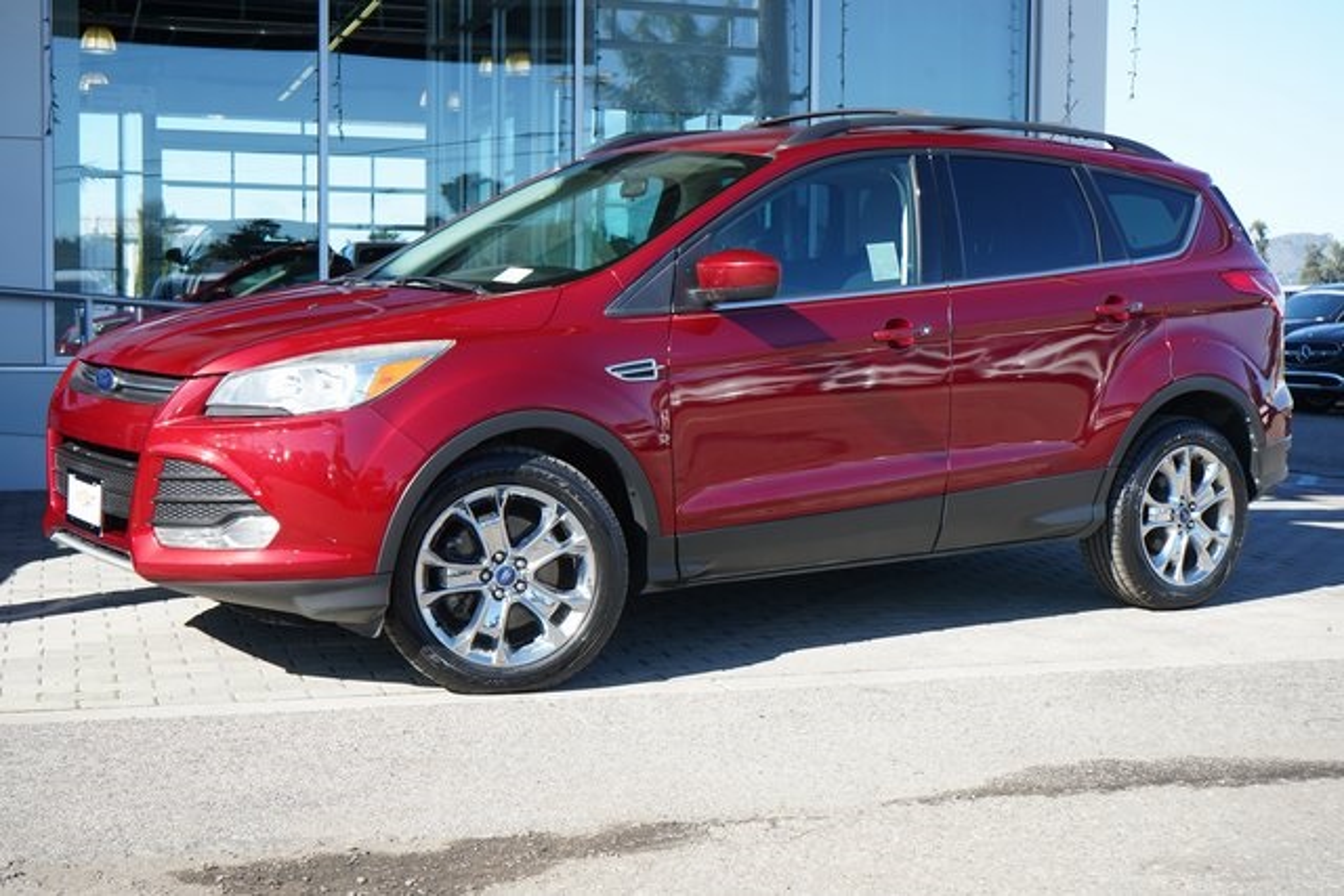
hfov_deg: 41.1
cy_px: 448
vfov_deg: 28.1
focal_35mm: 48
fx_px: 1792
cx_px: 672
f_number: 8
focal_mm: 48
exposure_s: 1/800
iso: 1000
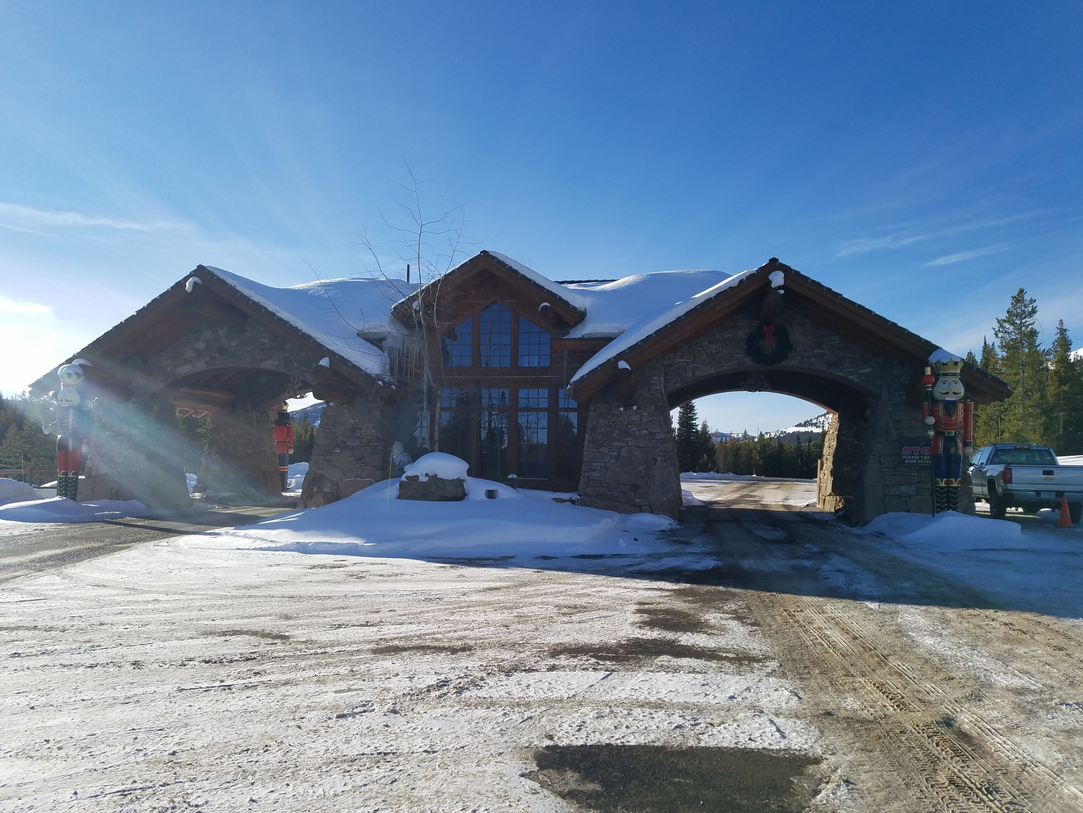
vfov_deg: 53.1
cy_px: 406
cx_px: 542
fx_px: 813
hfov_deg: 67.3
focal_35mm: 26
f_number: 1.7
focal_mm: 4.2
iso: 50
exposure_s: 1/3096
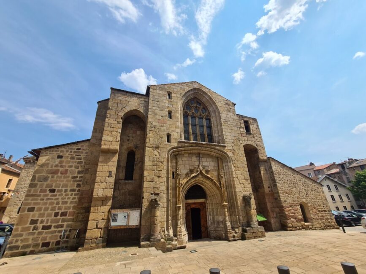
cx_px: 183
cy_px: 137
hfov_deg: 106.2
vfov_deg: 89.9
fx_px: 137
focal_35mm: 13
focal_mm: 2.2
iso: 50
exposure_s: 1/2004
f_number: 2.2
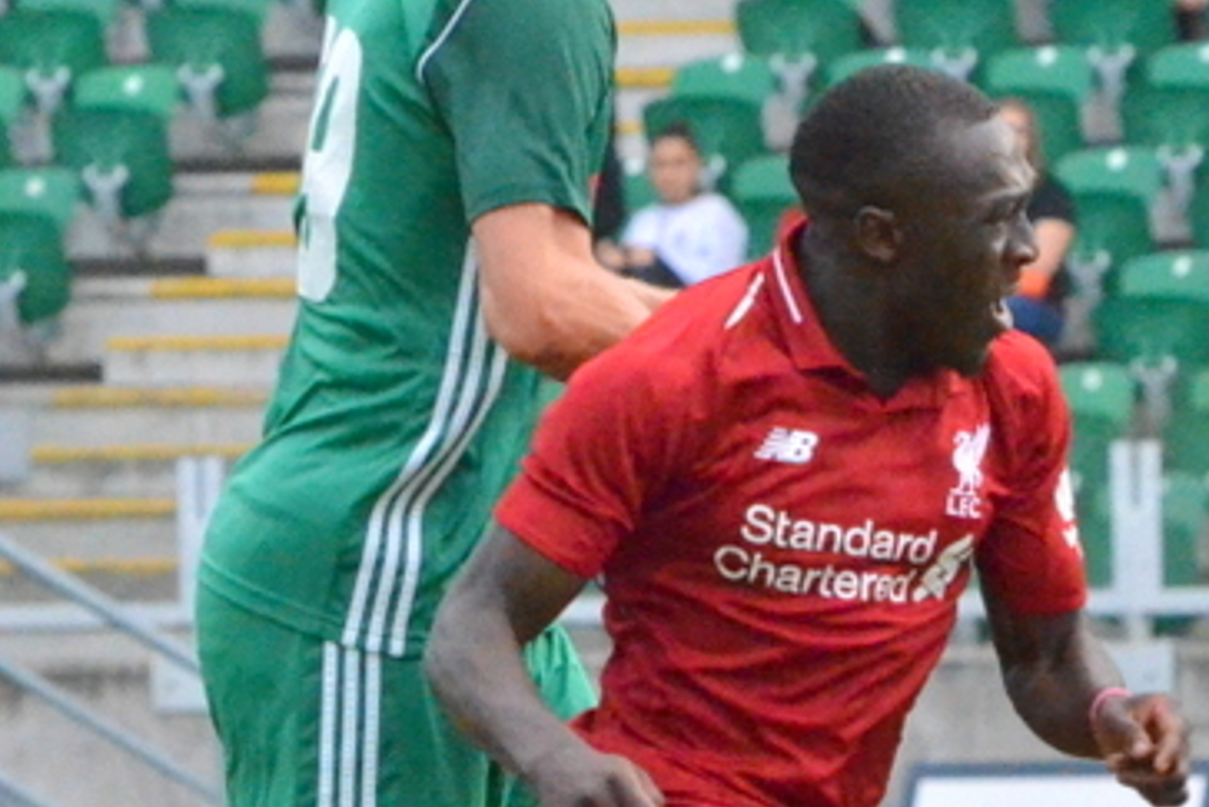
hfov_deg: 2.7
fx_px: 25688
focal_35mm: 765
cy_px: 702
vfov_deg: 1.8
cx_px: 628
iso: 6400
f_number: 6.3
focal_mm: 155
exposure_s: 1/4000
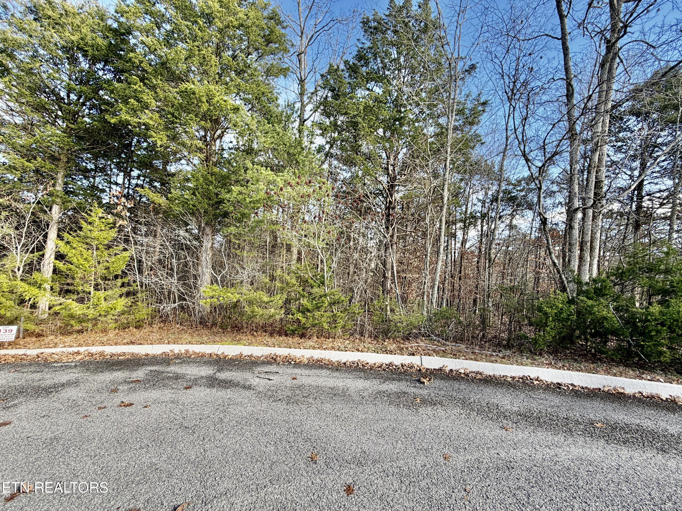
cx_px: 341
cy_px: 256
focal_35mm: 14
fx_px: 276
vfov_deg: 85.7
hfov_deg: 102.1
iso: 40
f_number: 2.2
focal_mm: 2.22
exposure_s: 1/203
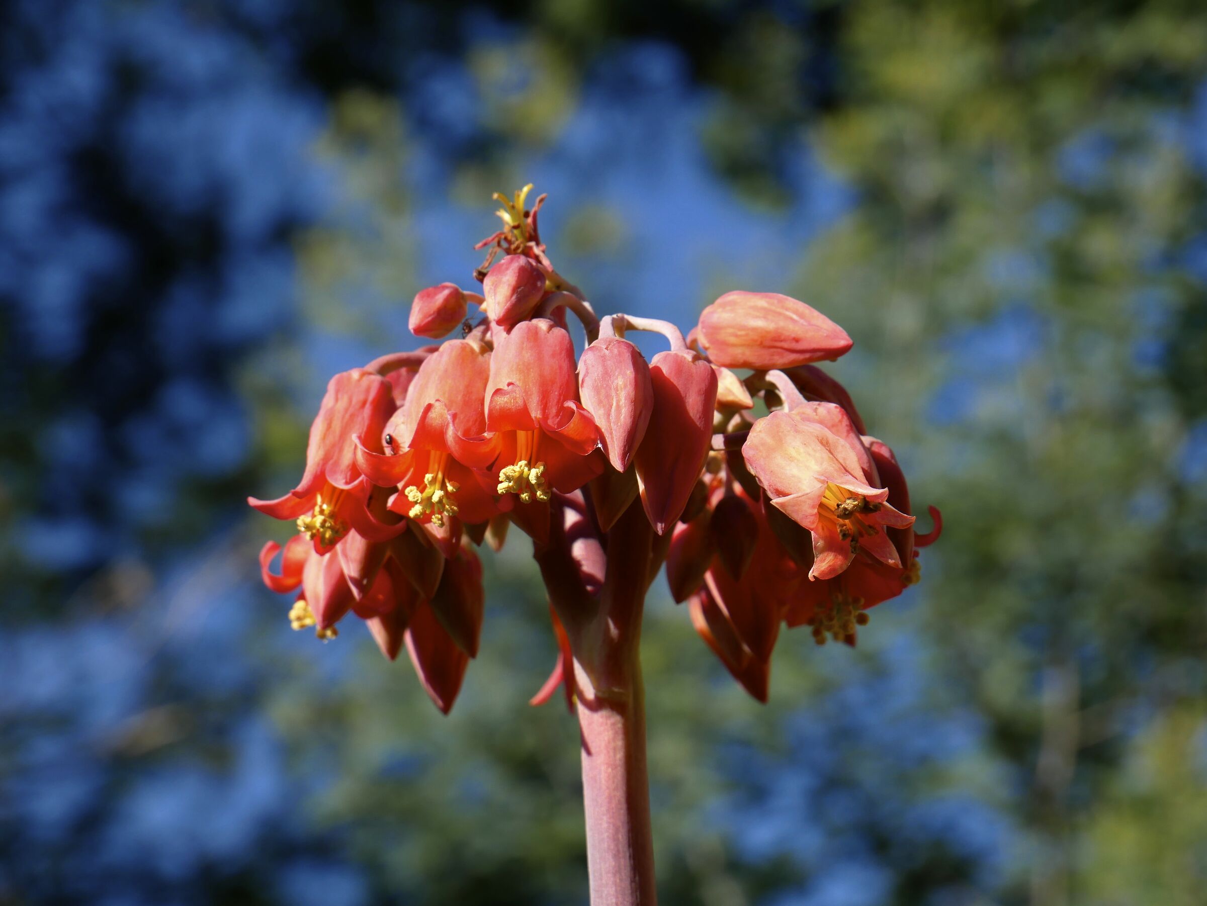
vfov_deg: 12.4
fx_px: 4186
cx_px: 604
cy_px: 453
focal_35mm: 120
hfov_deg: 16.4
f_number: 8
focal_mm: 60
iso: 200
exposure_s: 1/500
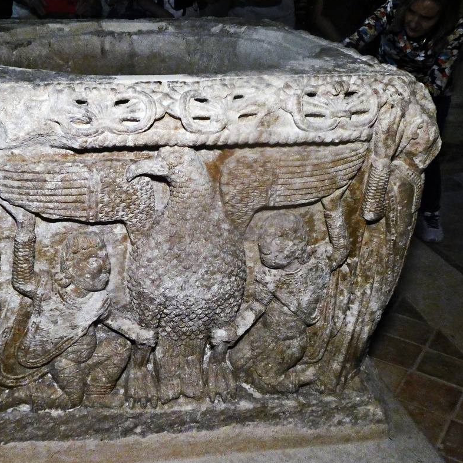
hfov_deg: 39.6
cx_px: 156
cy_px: 232
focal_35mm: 42
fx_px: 636
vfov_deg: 40.0
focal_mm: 6.3
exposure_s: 1/80
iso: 1600
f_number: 3.7
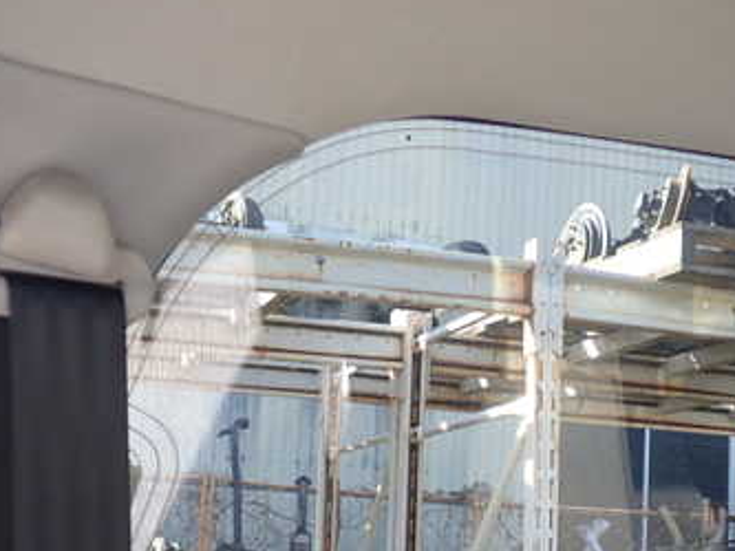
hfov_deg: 35.4
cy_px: 434
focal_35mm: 54
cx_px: 437
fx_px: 1147
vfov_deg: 26.6
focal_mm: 5.4
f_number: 2.3
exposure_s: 1/80
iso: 100
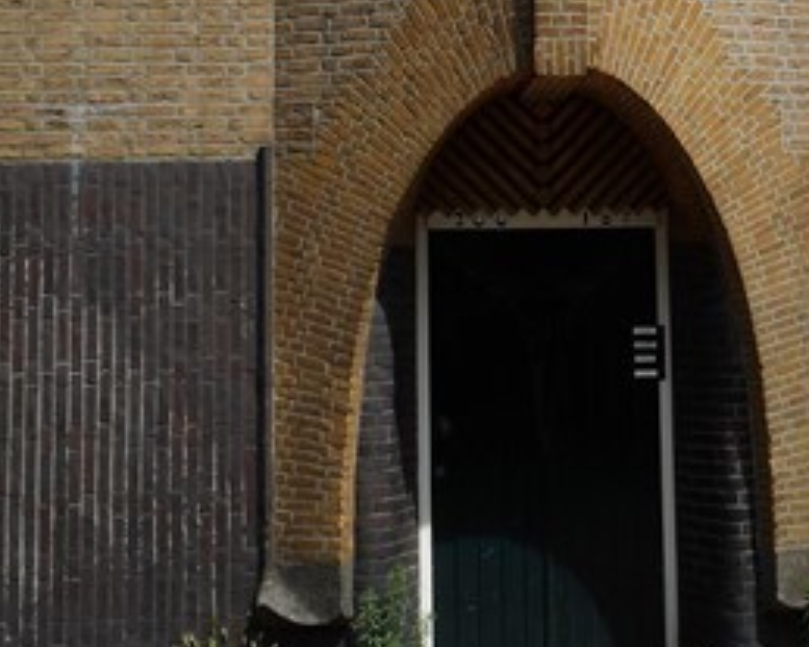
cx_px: 543
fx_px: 2250
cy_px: 16
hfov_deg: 20.3
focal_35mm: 94
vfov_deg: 16.1
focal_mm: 6.9
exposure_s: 1/320
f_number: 4.5
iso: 80
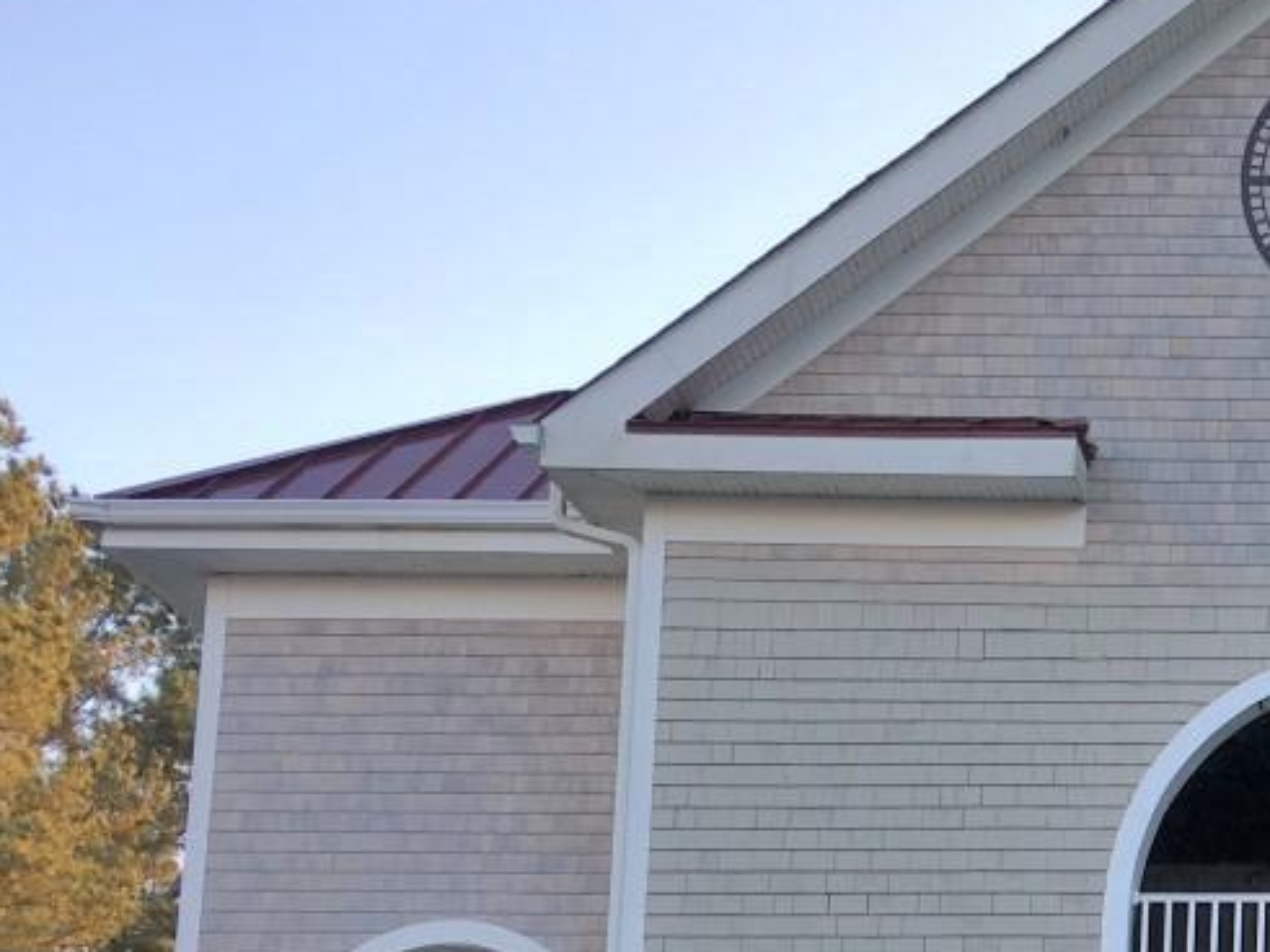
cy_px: 1154
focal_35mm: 85
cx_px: 1645
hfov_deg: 21.0
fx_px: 3118
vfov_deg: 16.6
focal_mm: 4.15
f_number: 2.2
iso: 25
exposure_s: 1/176
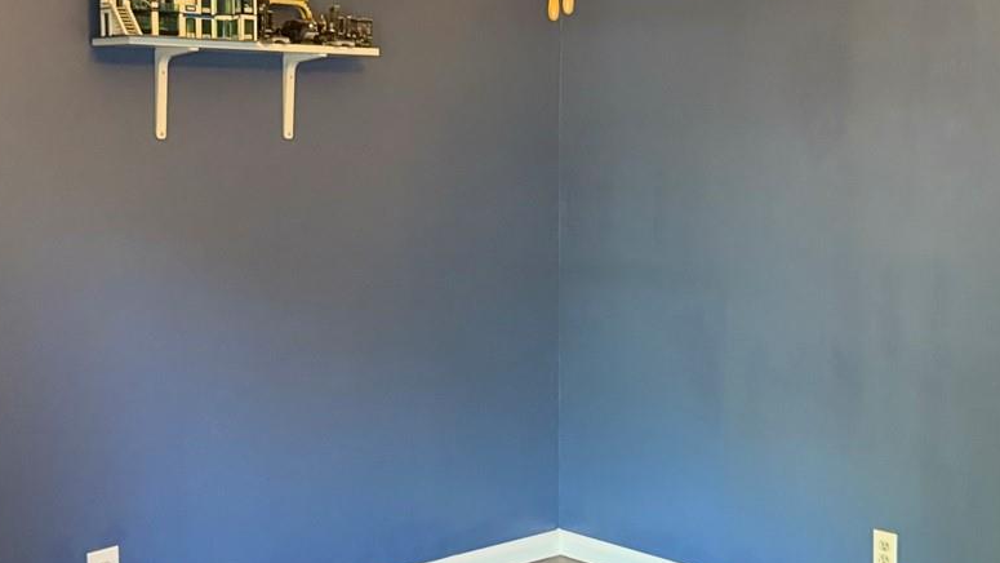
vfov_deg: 22.2
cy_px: 238
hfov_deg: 38.5
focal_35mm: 54
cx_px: 455
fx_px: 1432
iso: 800
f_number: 1.78
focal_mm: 6.76
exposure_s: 1/40
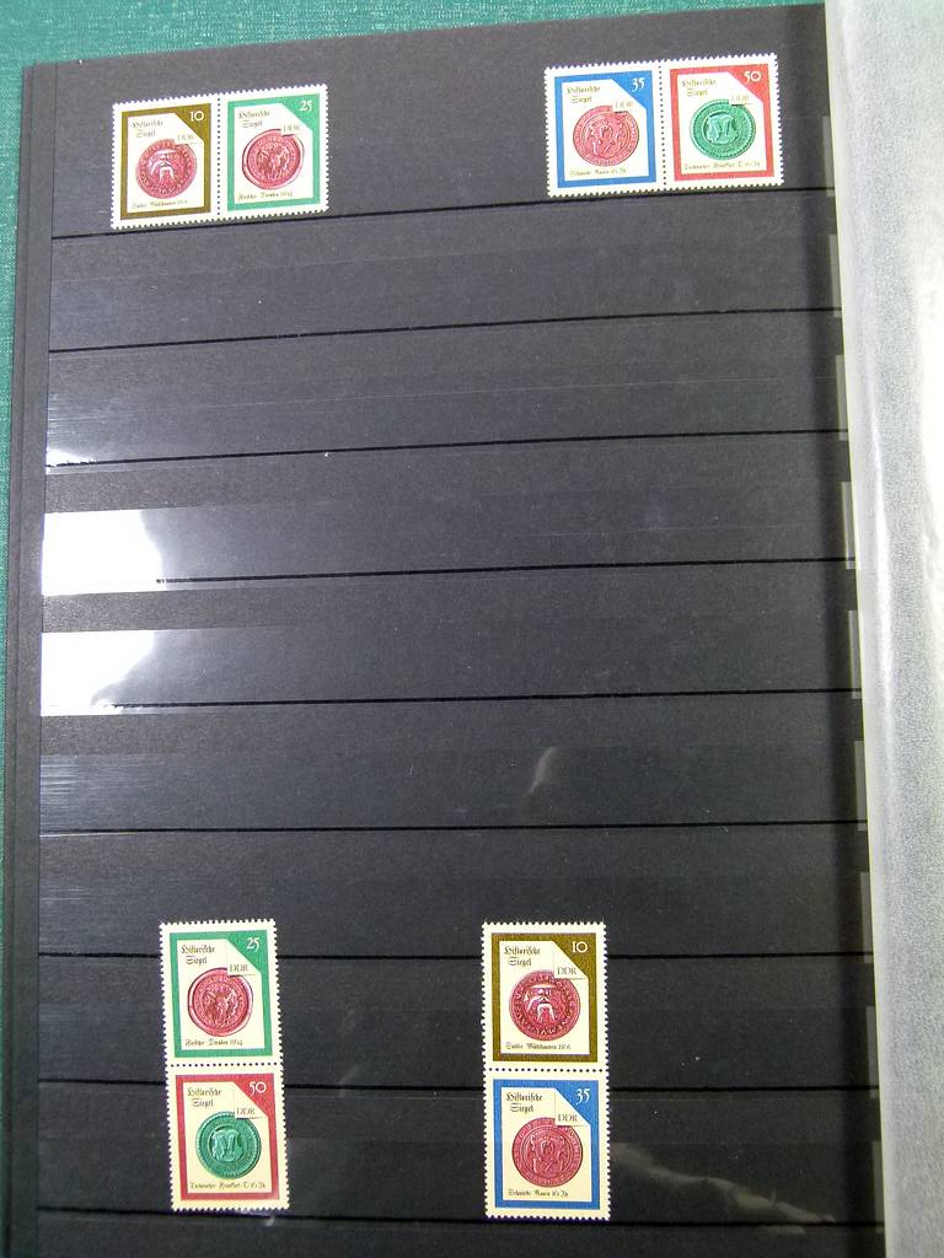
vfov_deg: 47.9
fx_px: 1418
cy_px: 629
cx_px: 472
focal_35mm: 39
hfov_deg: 36.8
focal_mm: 7
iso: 250
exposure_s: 1/60
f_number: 3.1
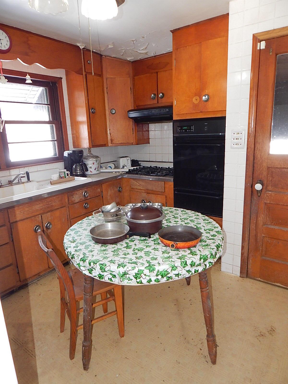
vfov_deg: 76.4
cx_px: 144
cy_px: 192
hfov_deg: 61.1
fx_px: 244
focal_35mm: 22
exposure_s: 1/30
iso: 200
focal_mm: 4
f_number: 3
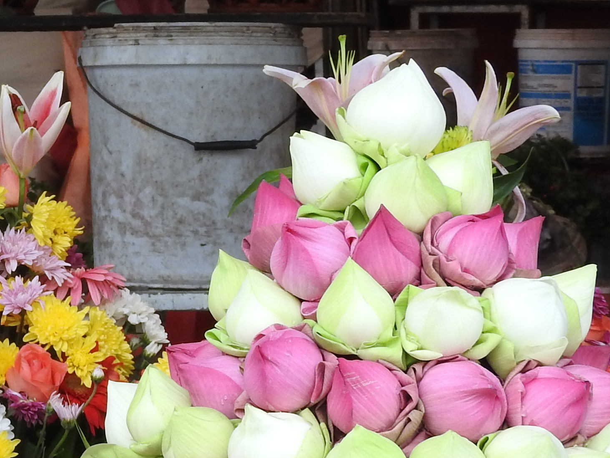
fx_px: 2502
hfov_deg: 13.5
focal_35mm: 142
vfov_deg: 10.4
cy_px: 247
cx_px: -107
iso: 100
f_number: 4
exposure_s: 1/60
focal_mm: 8.1
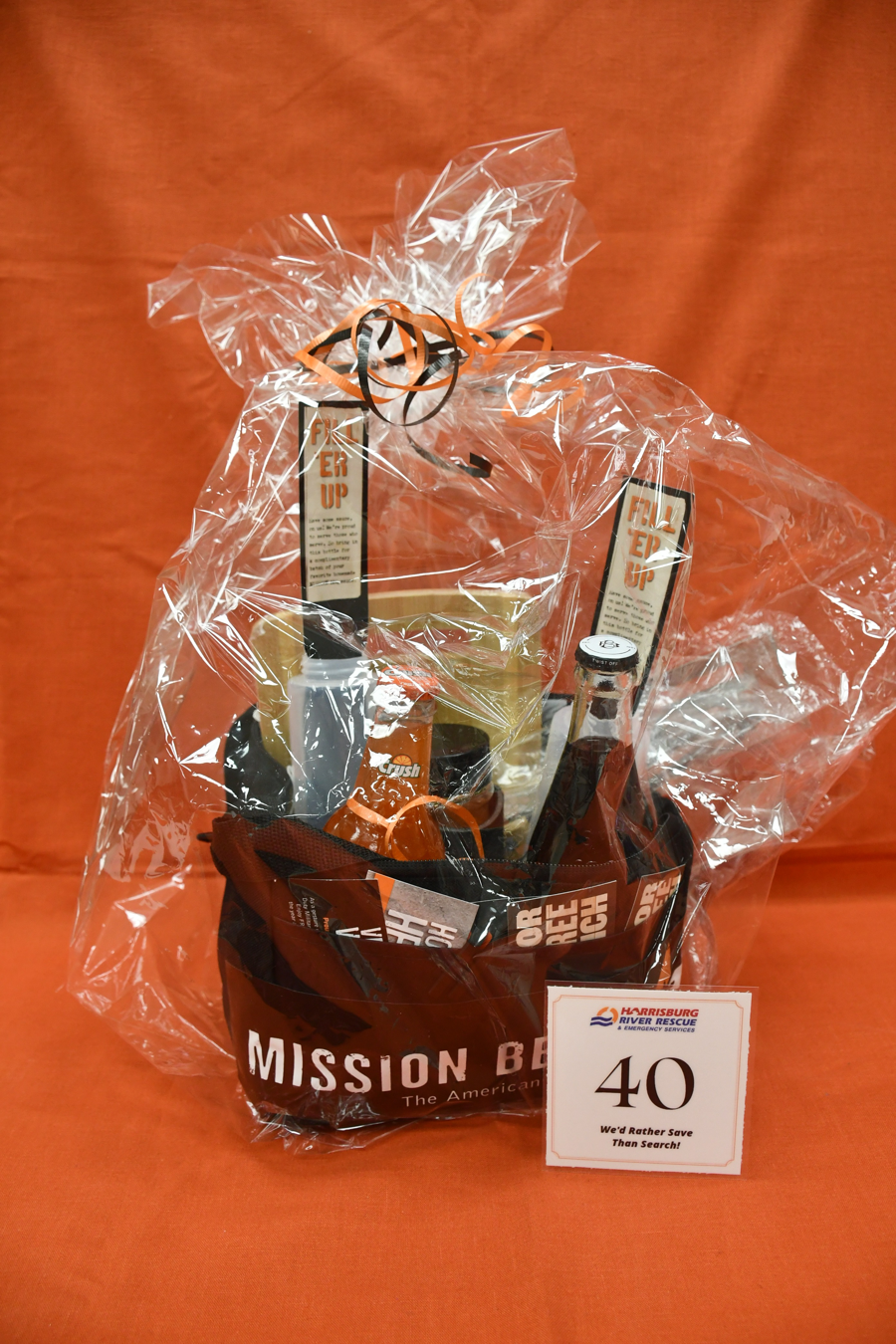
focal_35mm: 27
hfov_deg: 47.9
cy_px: 672
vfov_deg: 67.4
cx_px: 448
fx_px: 1008
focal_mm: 18
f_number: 4.5
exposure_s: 1/80
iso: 1250
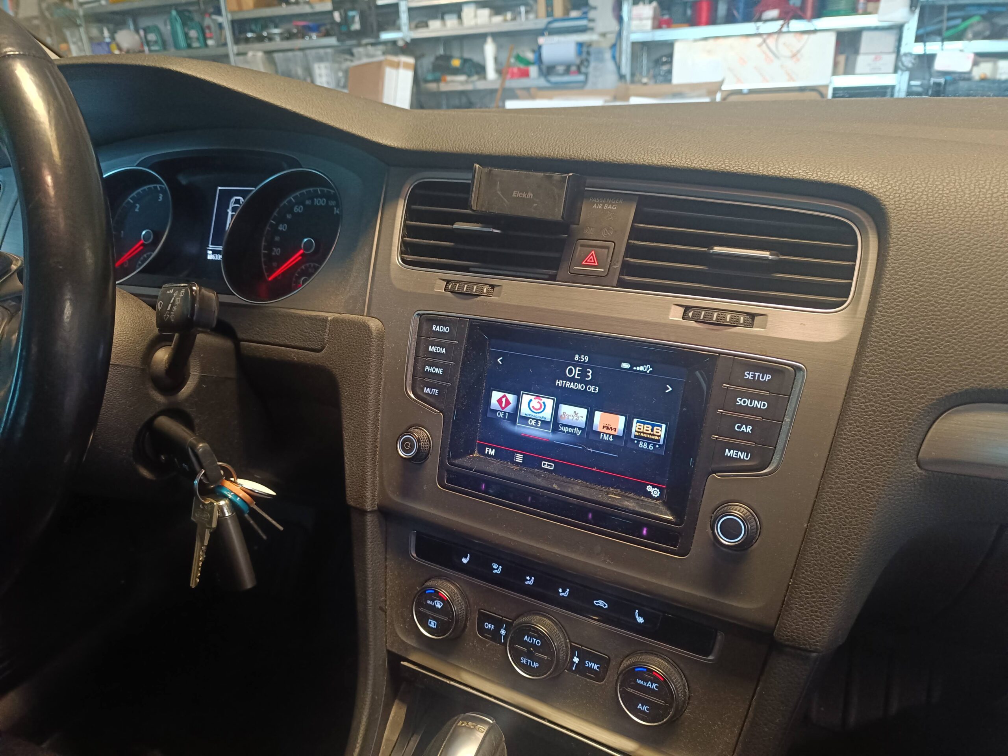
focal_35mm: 24
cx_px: 504
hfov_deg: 71.6
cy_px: 378
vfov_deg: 56.8
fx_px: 699
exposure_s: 1/25
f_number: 1.88
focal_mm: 5.59
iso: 991
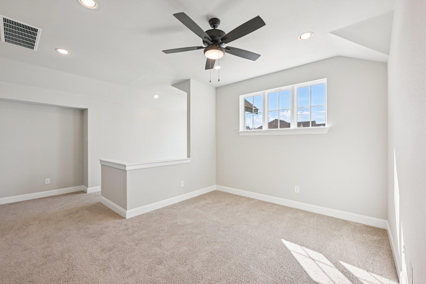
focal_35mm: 15
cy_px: 142
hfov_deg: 100.4
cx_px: 213
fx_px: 177
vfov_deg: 77.3
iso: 100
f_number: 6.7
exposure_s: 1/45
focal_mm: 15
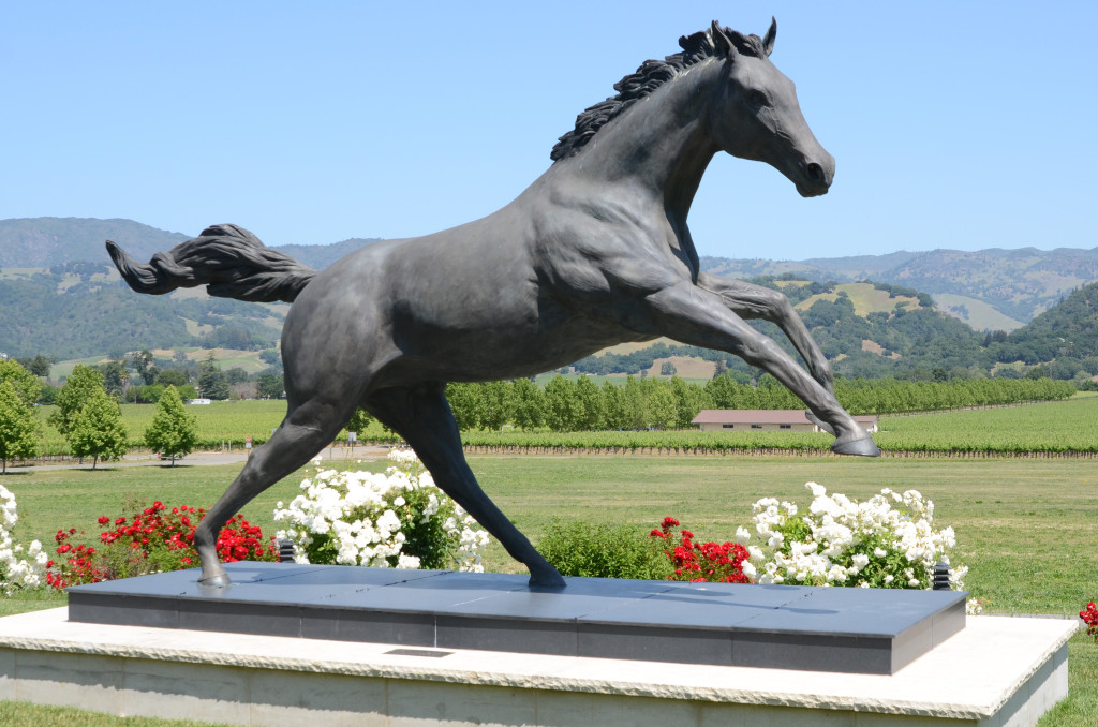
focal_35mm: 42
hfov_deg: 46.5
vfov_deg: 31.7
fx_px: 1278
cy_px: 364
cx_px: 549
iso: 200
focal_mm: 28
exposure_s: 1/320
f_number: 8
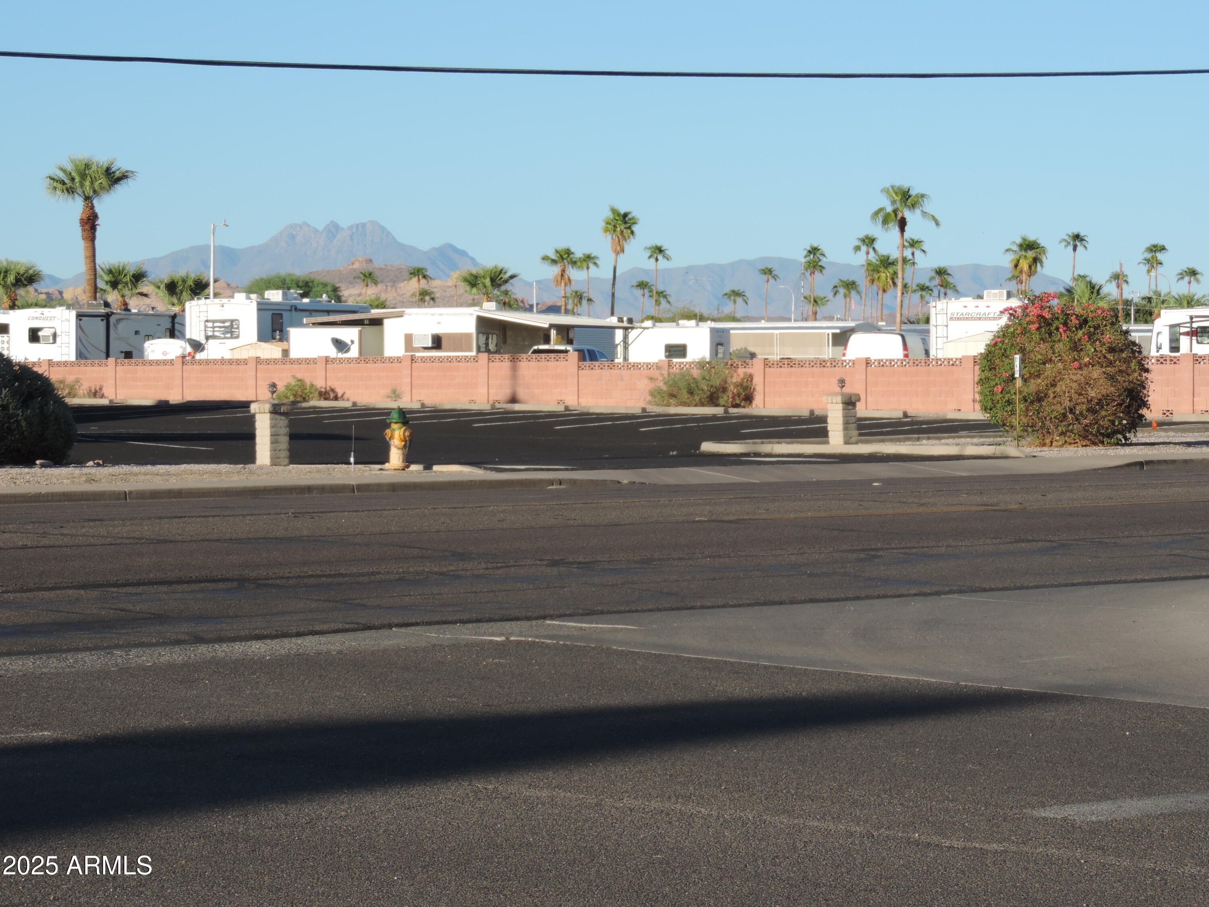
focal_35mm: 105
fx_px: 3667
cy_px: 454
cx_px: 604
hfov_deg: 18.7
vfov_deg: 14.1
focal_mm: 18.7
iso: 80
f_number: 4.2
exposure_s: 1/500
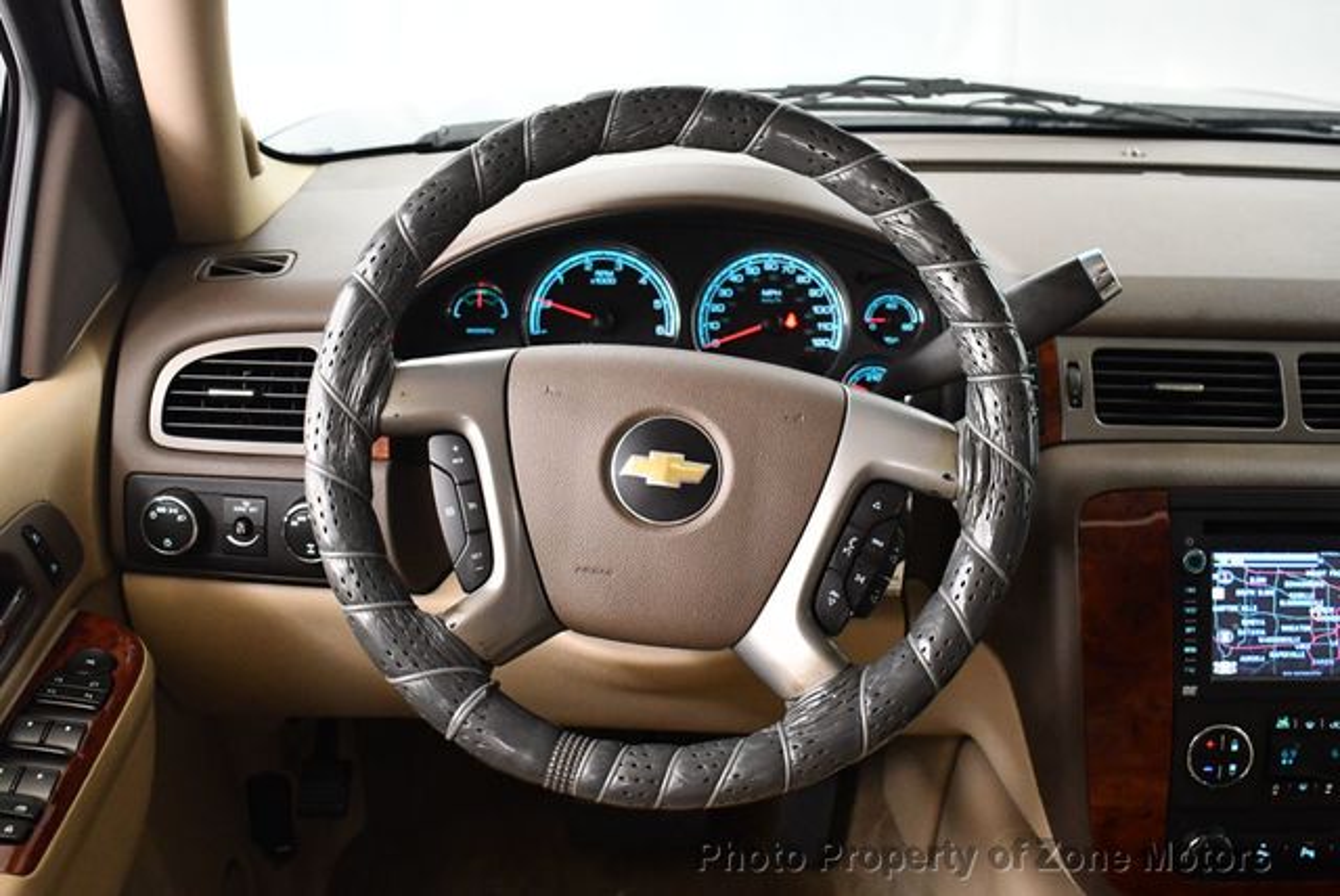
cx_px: 670
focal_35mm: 42
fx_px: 1565
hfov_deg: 46.4
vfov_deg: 32.0
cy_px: 448
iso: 3200
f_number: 3.8
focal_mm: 21
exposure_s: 1/125
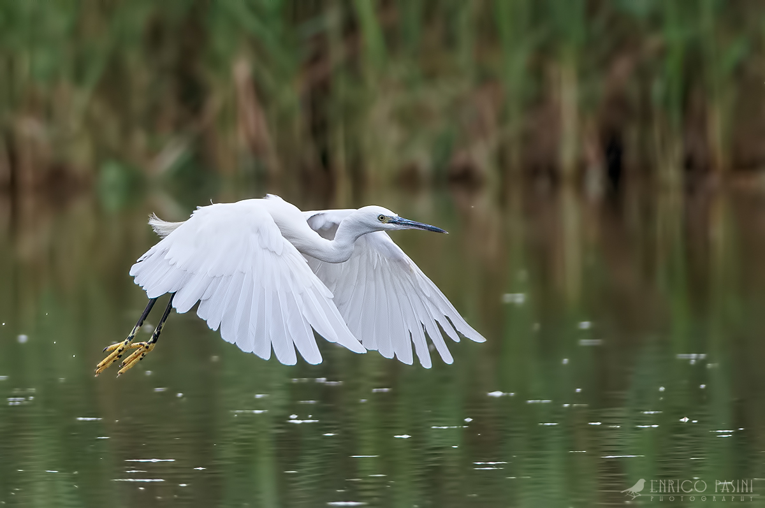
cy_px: 254
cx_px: 382
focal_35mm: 630
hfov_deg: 3.3
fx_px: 13371
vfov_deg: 2.2
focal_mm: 420
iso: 640
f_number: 5.6
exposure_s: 1/3200
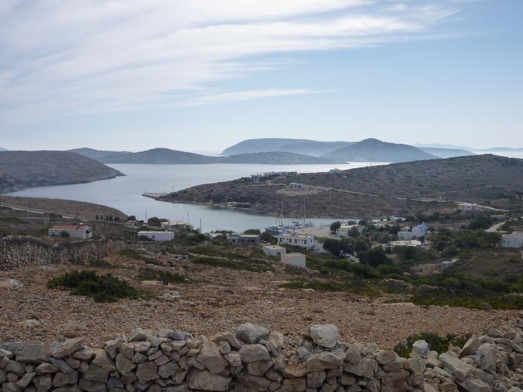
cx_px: 262
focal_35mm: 38
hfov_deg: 49.0
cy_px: 196
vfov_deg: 37.7
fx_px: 574
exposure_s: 1/640
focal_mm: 6.8
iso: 125
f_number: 5.6
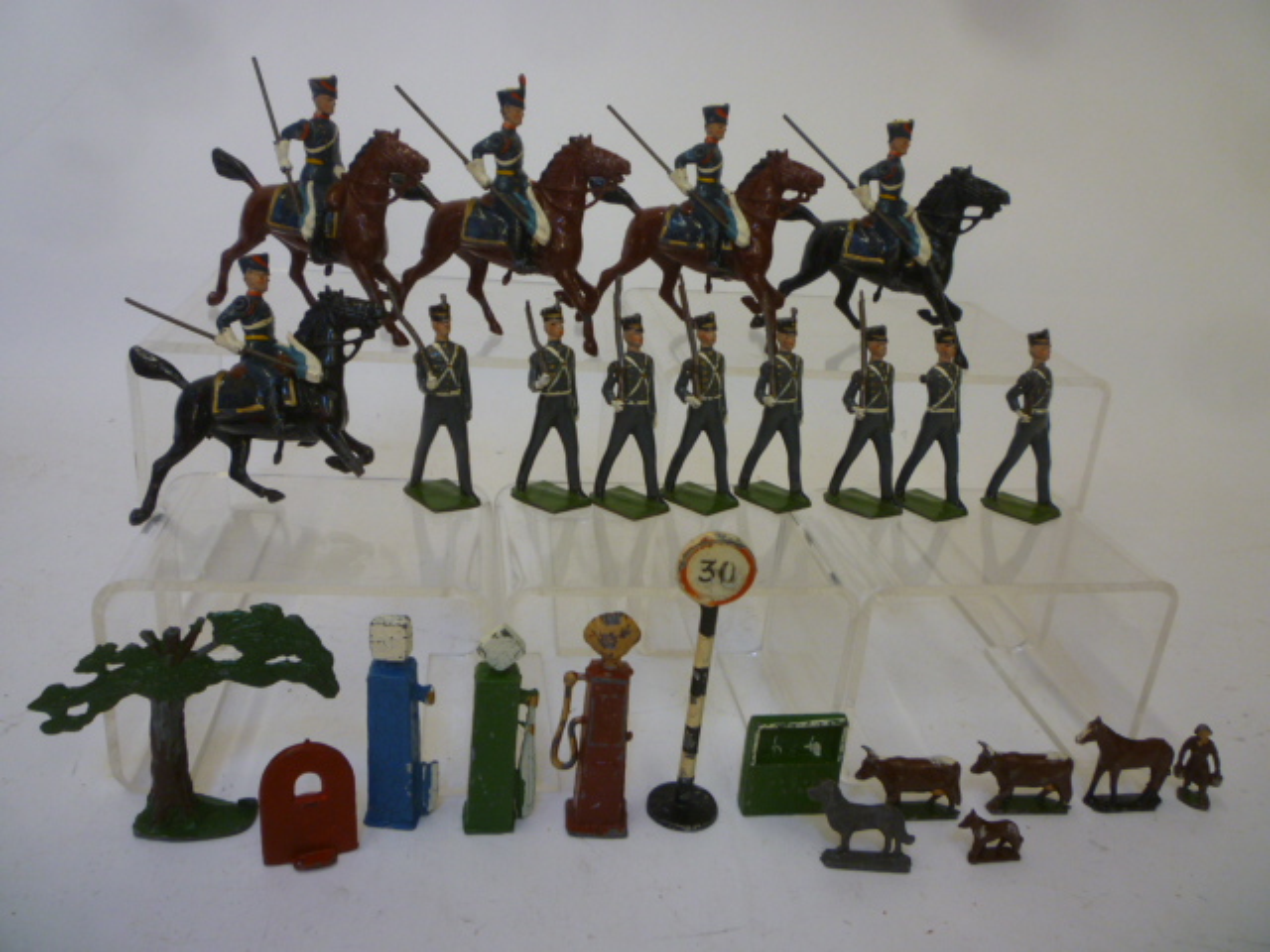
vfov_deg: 48.2
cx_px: 635
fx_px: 1064
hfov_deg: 61.7
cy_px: 476
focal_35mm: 29
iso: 125
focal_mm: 5.2
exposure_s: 1/30
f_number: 3.3
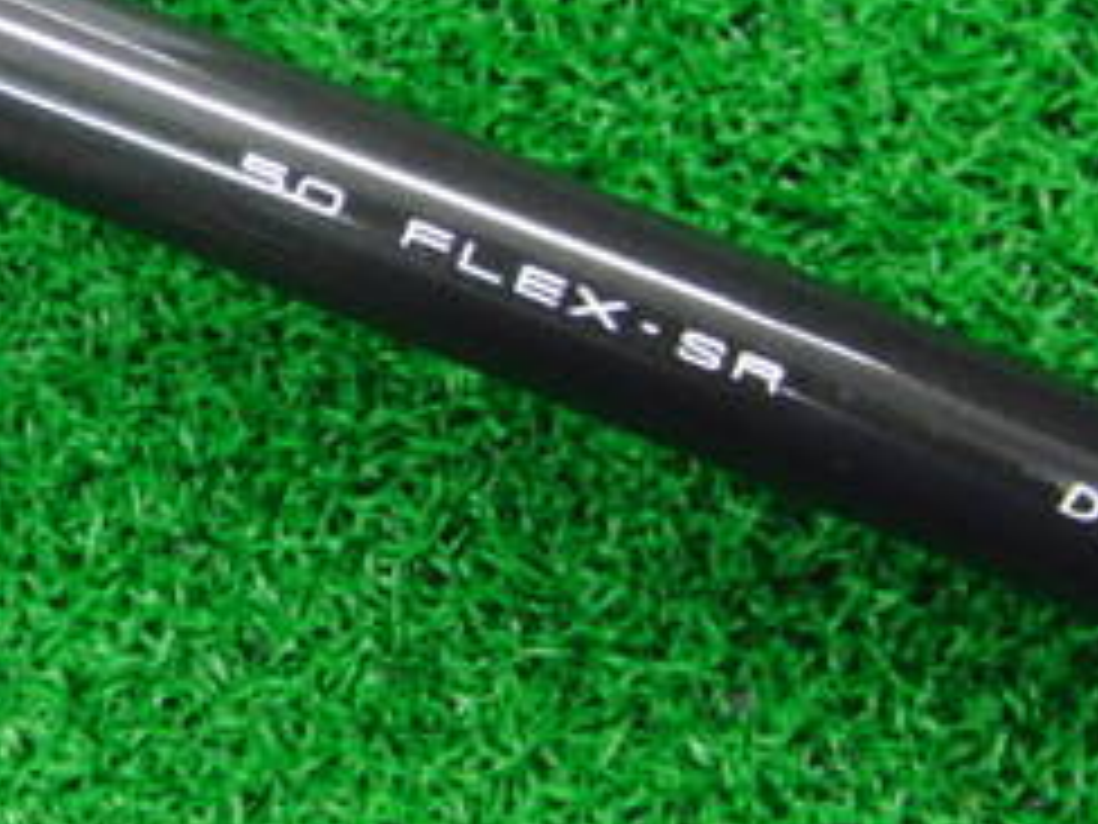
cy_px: 50
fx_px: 3077
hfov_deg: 19.3
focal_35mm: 97
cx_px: -148
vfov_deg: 15.0
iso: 400
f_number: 3.6
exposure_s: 1/25
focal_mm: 6.42
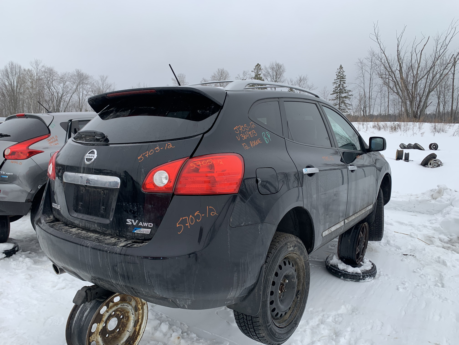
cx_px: 230
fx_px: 345
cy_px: 172
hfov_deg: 67.3
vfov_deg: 53.1
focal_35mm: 26
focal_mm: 4.25
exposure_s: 1/331
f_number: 1.8
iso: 25
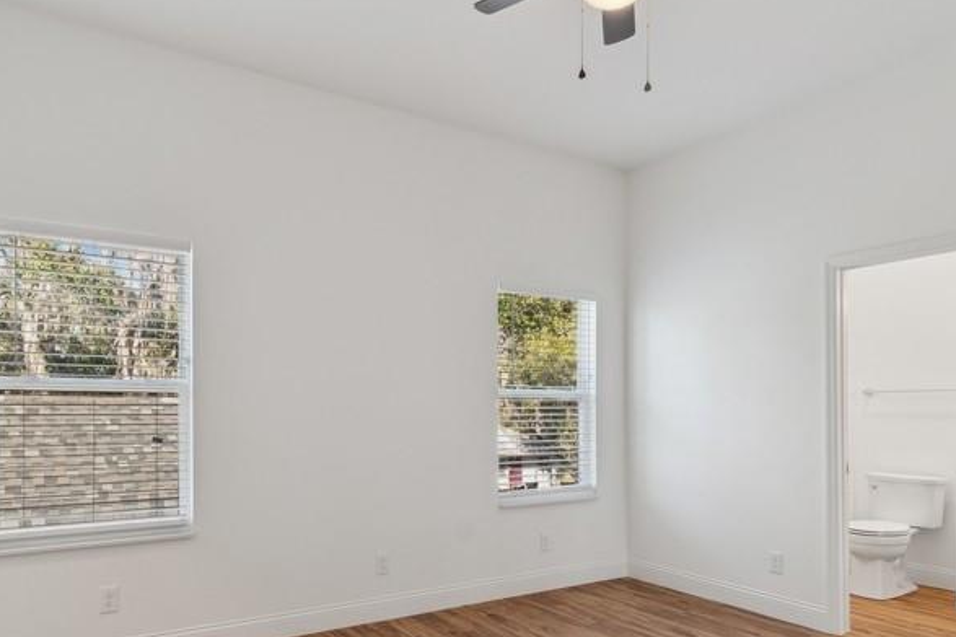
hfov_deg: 75.7
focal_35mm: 23
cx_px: 415
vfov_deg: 54.4
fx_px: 611
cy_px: 399
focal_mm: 10
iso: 200
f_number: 8
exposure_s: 1/13
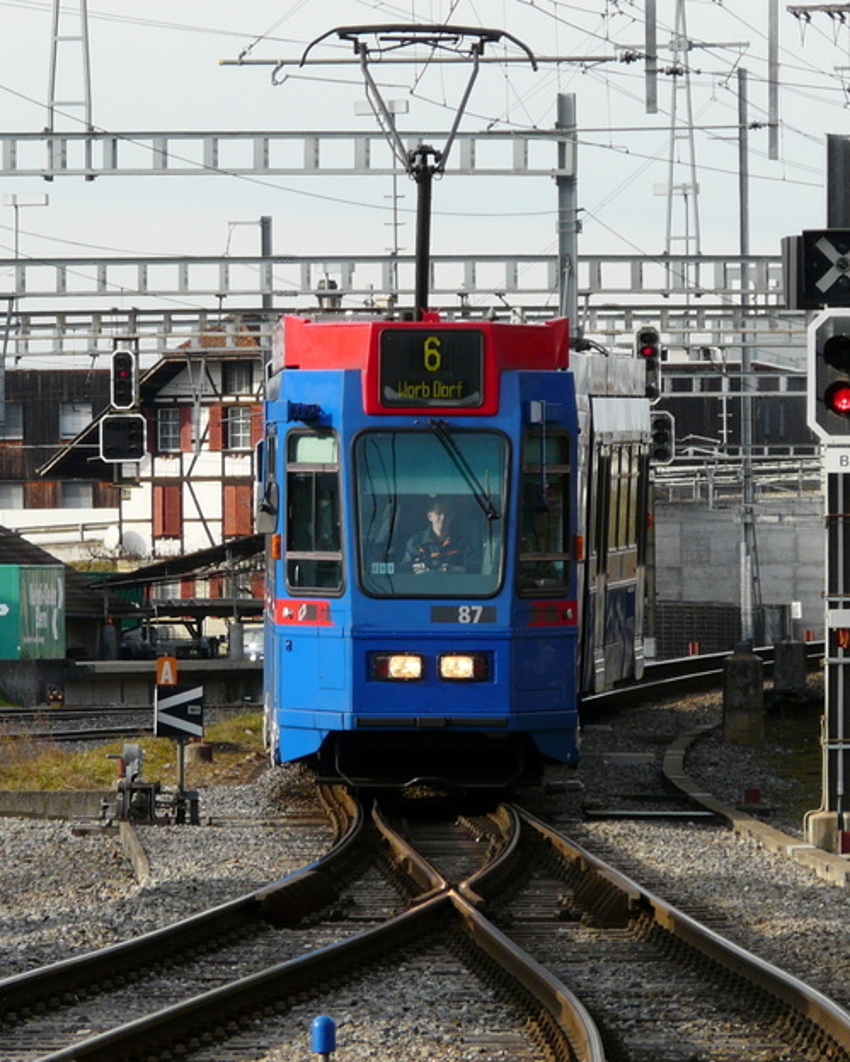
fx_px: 11764
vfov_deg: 5.2
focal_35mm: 374
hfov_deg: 4.1
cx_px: 279
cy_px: 478
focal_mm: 39.3
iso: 100
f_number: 5.6
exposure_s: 1/250
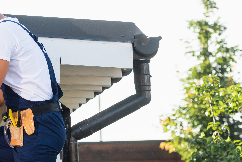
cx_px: 79
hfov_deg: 6.7
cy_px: 122
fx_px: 2078
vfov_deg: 4.5
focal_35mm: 309
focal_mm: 86
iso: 200
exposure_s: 1/1000
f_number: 3.5
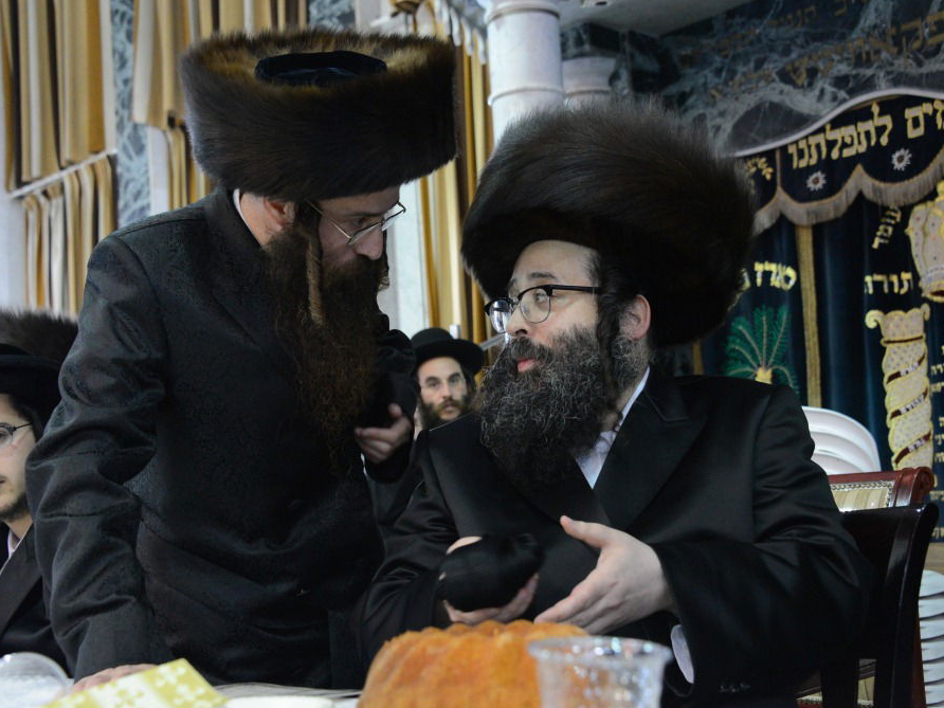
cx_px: 480
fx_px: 1445
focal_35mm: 53
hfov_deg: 36.2
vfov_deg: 27.5
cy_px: 352
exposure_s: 1/80
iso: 4000
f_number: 5
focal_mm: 48
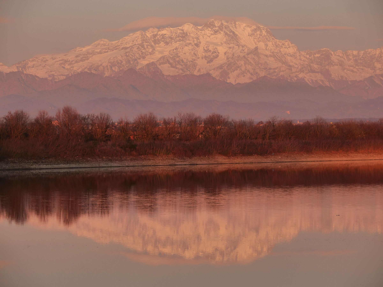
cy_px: 144
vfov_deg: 7.4
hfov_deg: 9.9
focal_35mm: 200
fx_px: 2213
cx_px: 192
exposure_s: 1/50
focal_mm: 100
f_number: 11
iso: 200
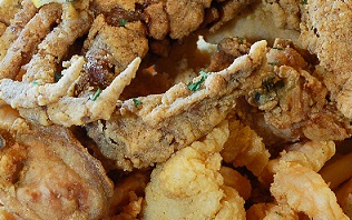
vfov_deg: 4.7
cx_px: 190
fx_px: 2700
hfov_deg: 7.5
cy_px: 114
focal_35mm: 281
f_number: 7.1
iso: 400
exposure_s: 1/13
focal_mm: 75
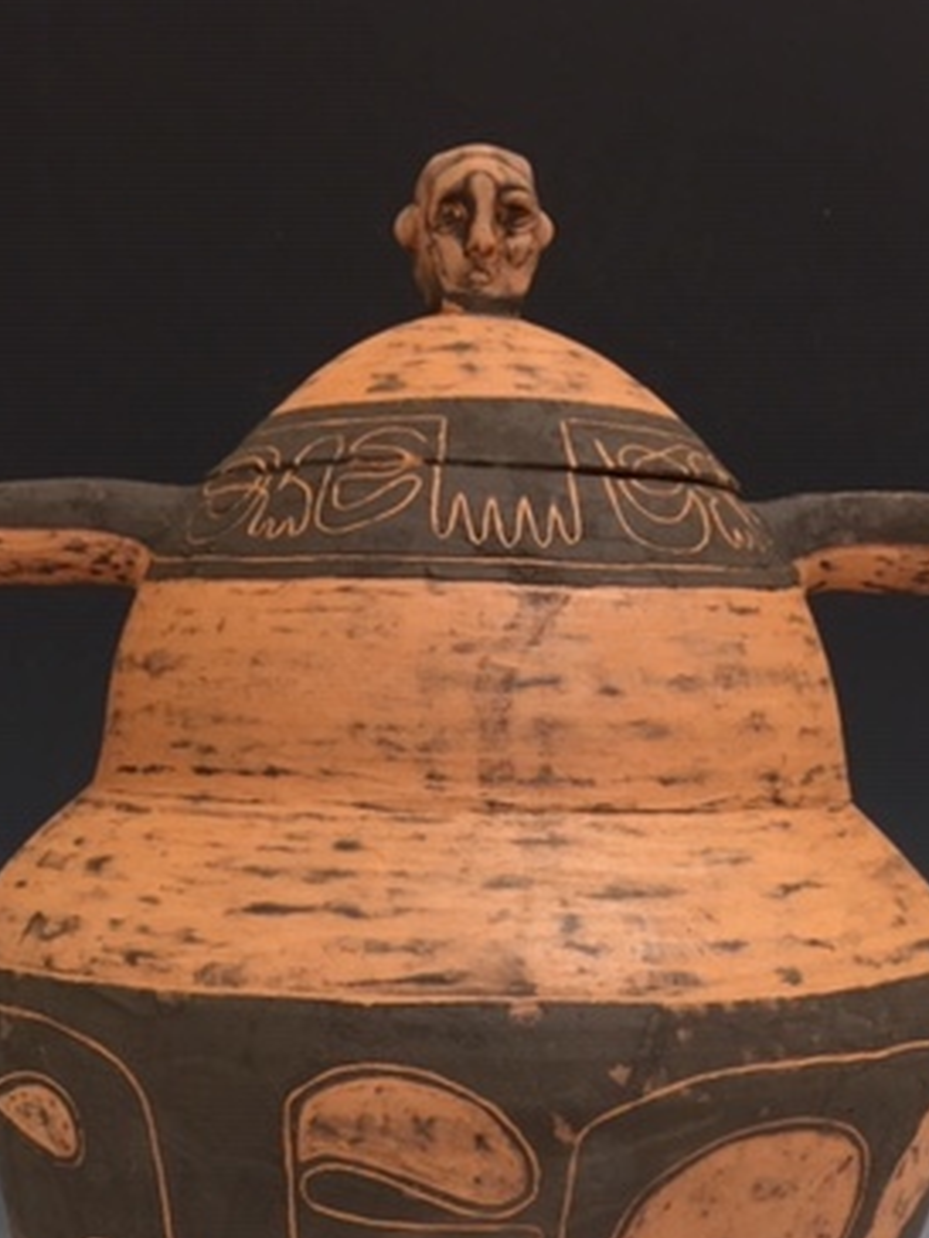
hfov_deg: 28.6
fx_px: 1825
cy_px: 966
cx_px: 429
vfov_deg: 36.4
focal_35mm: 51
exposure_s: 1/30
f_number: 2.2
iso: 125
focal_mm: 4.15
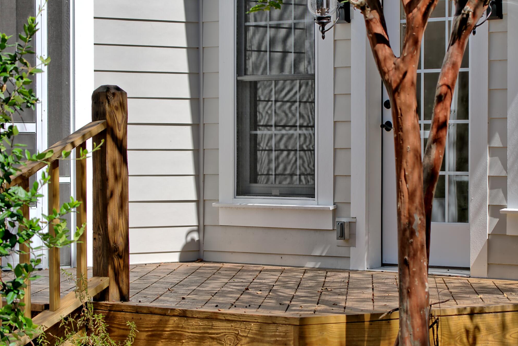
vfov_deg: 9.2
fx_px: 2159
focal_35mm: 150
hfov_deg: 13.7
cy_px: 176
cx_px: 303
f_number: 5.6
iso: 100
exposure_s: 1/250
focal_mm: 100
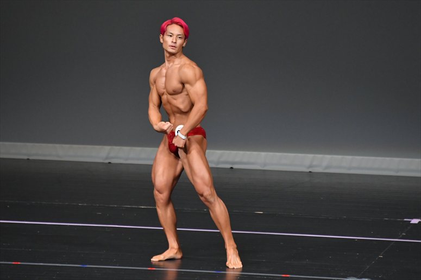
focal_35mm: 450
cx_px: 210
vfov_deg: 3.1
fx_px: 5260
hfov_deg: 4.6
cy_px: 140
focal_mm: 300
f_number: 5.6
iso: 4000
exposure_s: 1/400
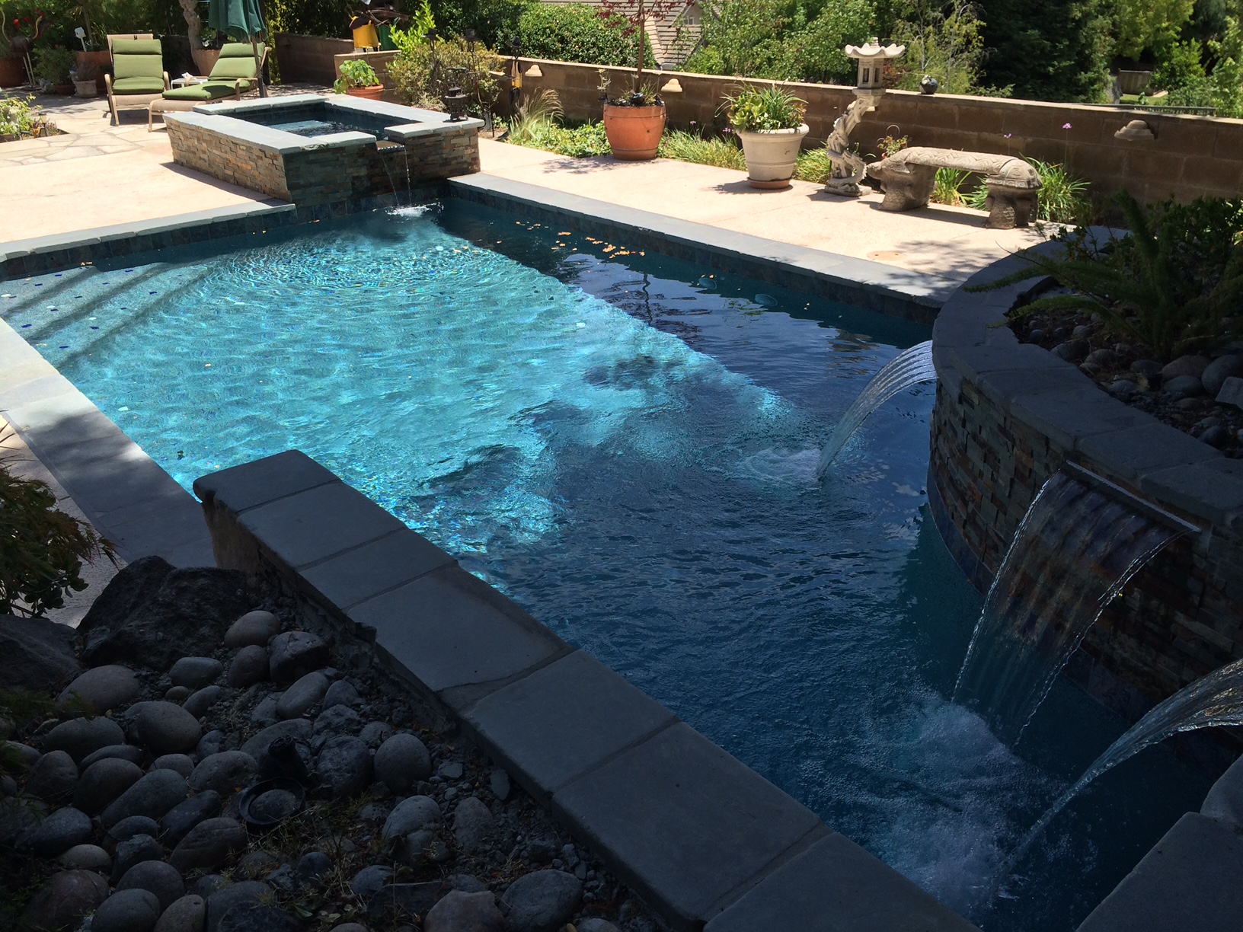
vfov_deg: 48.2
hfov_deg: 61.7
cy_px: 466
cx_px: 622
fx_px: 1041
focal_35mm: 29
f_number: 2.2
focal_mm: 4.15
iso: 32
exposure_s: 1/1466
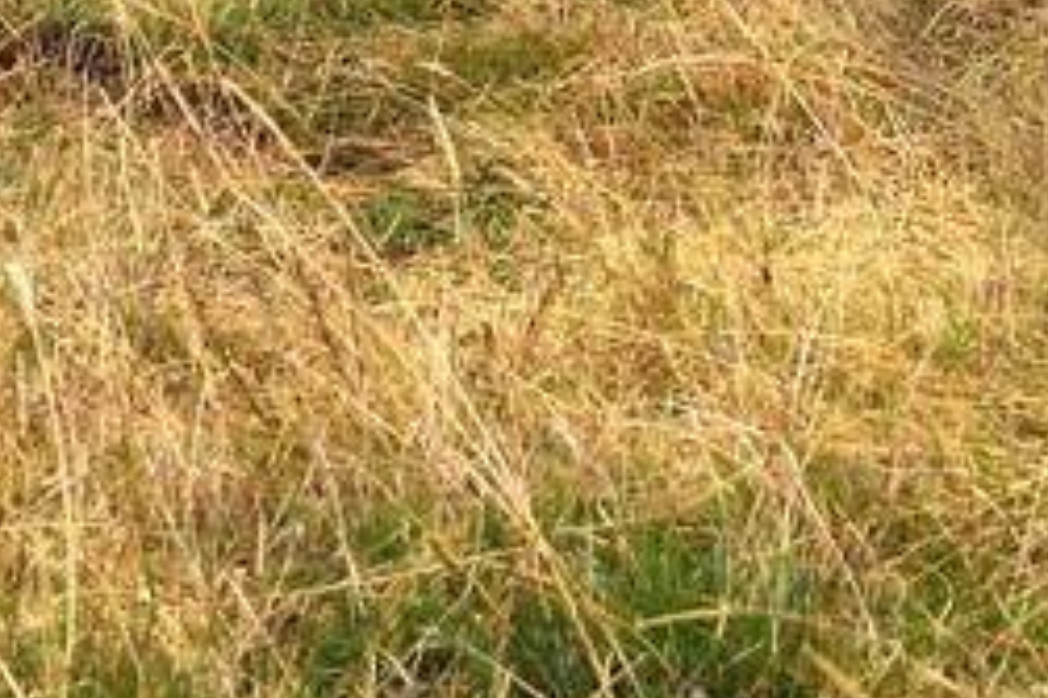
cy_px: -1041
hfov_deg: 5.4
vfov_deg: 3.6
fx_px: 10764
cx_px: 2196
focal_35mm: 370
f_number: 11
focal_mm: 58
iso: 400
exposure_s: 1/400
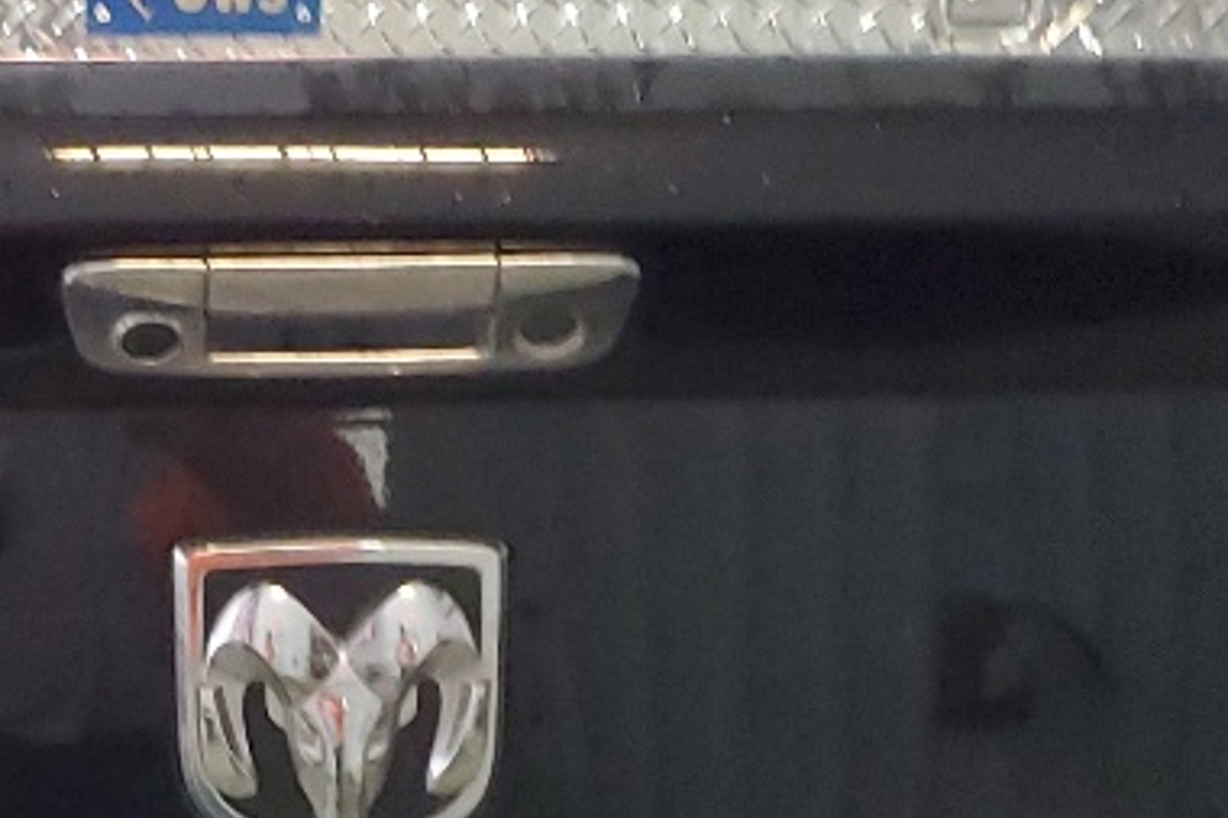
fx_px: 3887
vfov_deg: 11.8
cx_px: 265
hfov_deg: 17.8
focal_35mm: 114
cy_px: 973
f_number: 1.5
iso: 332
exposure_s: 1/30
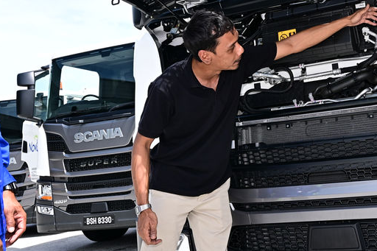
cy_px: 55
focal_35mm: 46
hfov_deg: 40.7
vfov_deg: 28.5
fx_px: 484
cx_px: 303
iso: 400
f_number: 7.1
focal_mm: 18.5
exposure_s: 1/640
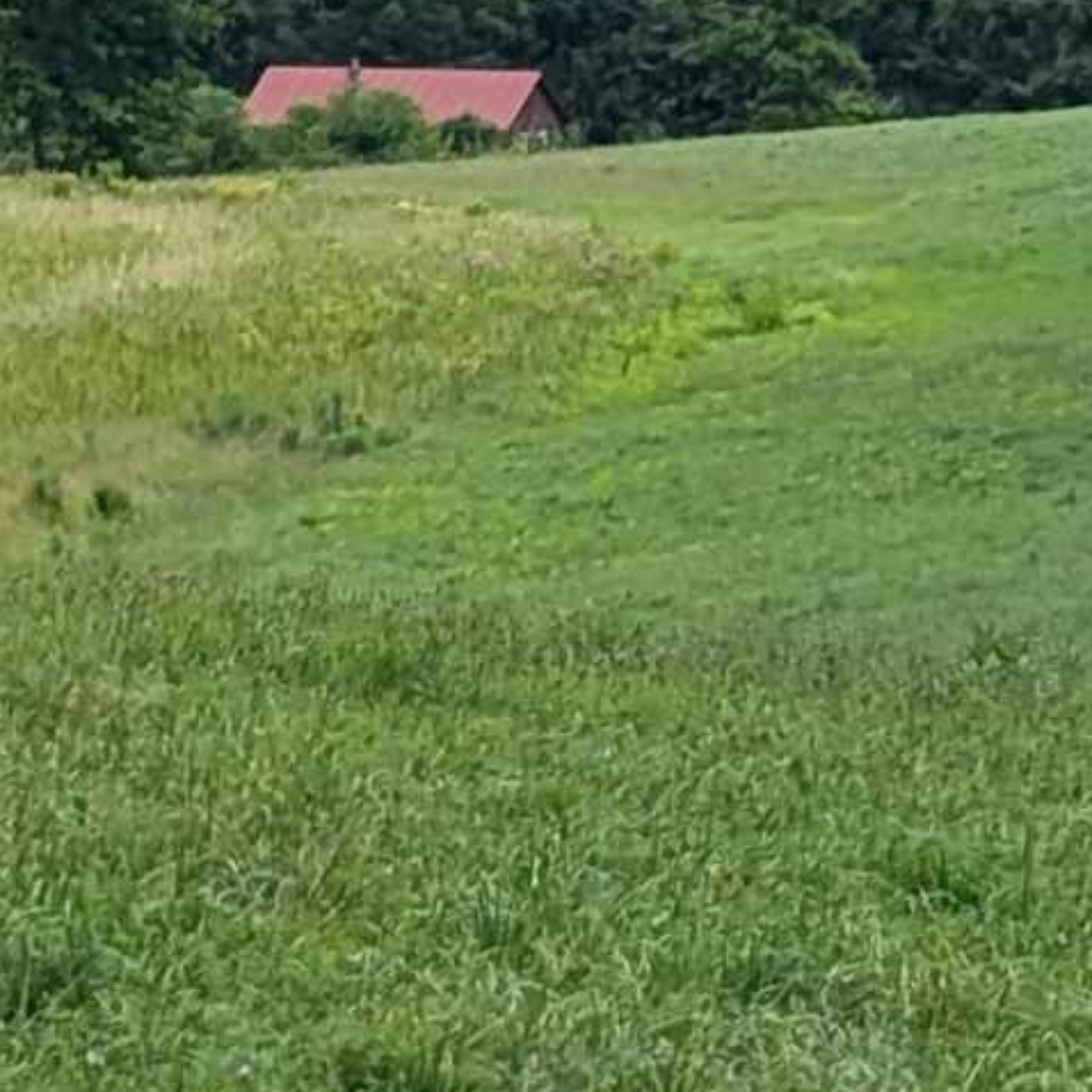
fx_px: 9708
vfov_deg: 6.4
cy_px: 133
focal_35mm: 272
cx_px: 1007
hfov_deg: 6.4
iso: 46
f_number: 1.85
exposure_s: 1/938
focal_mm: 6.81
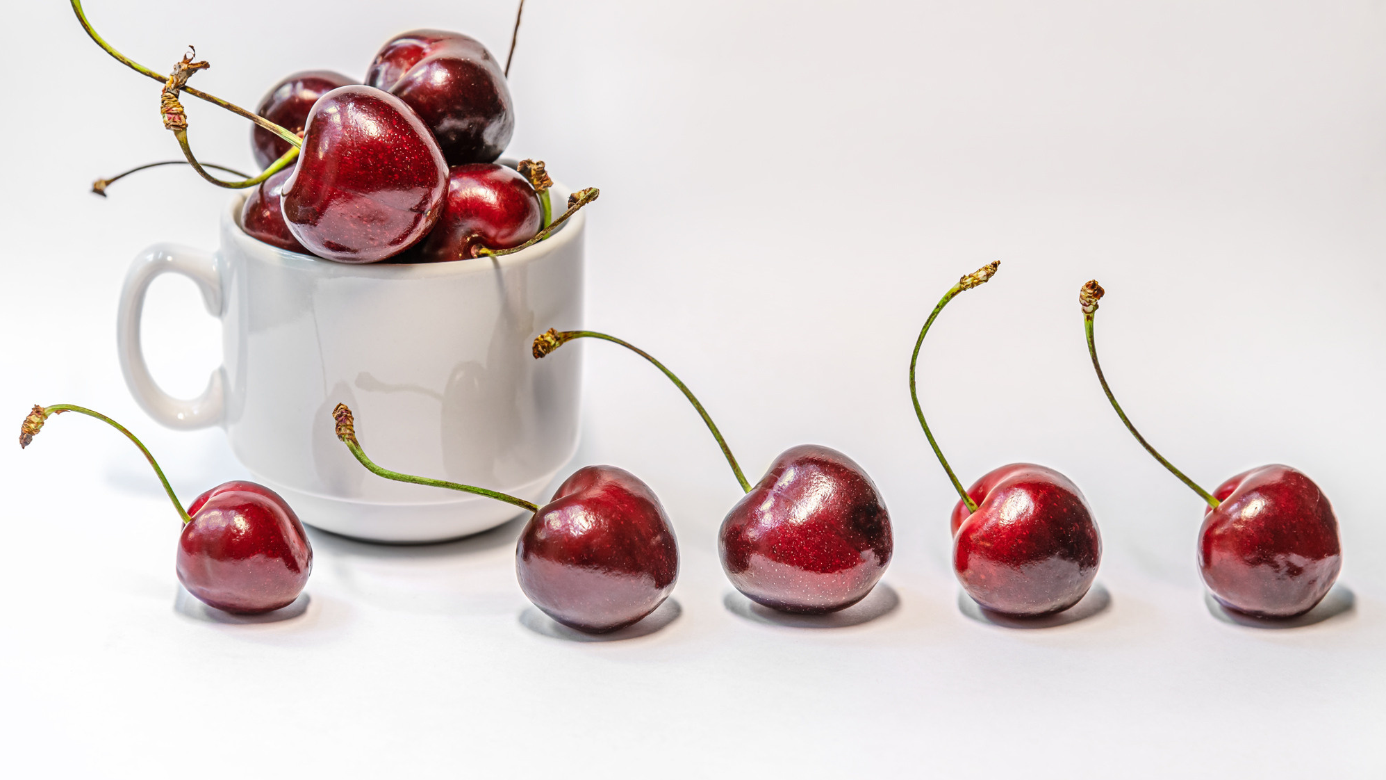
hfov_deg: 17.0
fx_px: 4630
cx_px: 692
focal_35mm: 126
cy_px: 324
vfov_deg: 9.6
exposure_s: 1/50
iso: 500
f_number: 7.1
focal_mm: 120
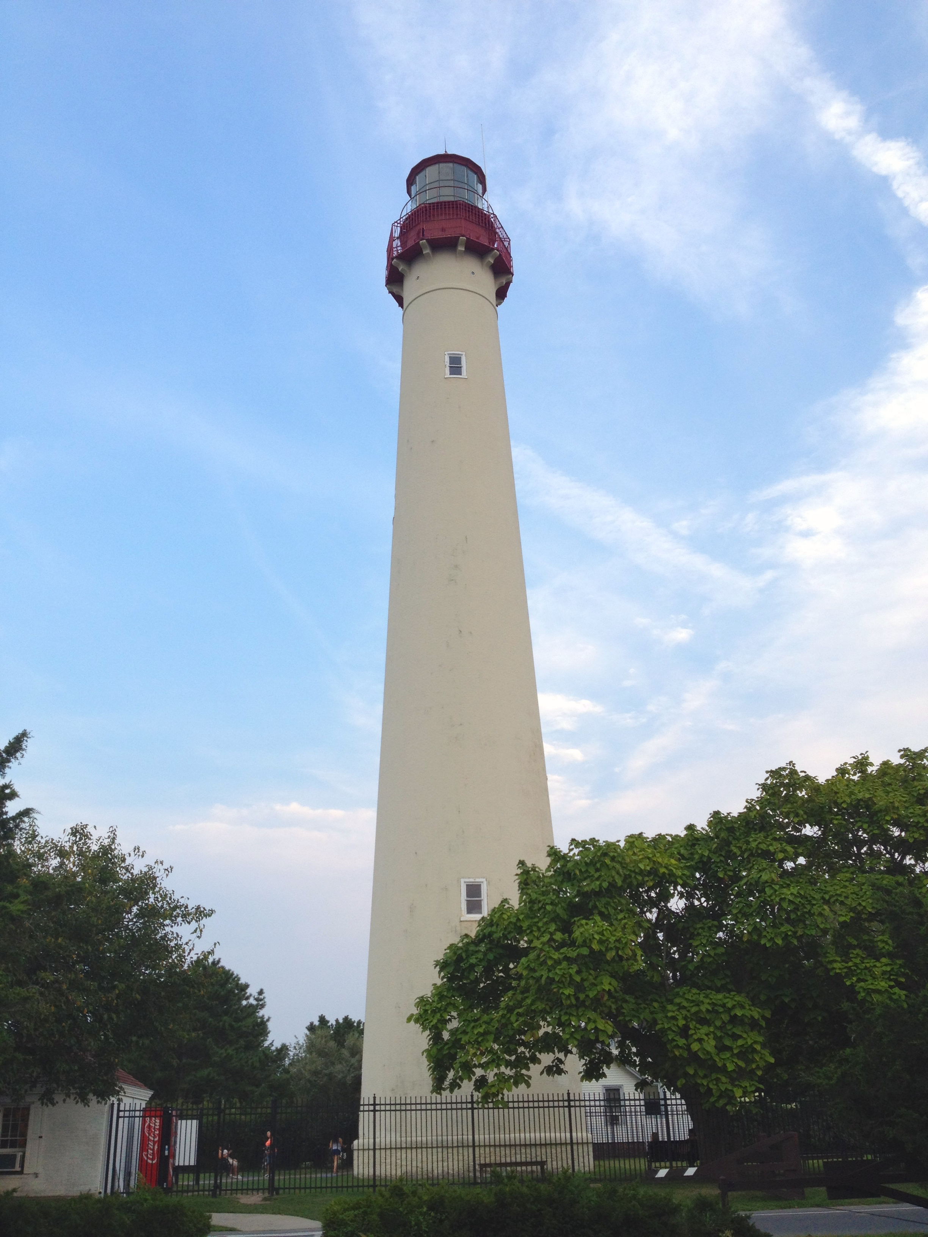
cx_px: 464
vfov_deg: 52.6
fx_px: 1251
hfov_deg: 40.7
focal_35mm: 35
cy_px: 618
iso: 64
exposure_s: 1/262
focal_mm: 4.28
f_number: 2.4
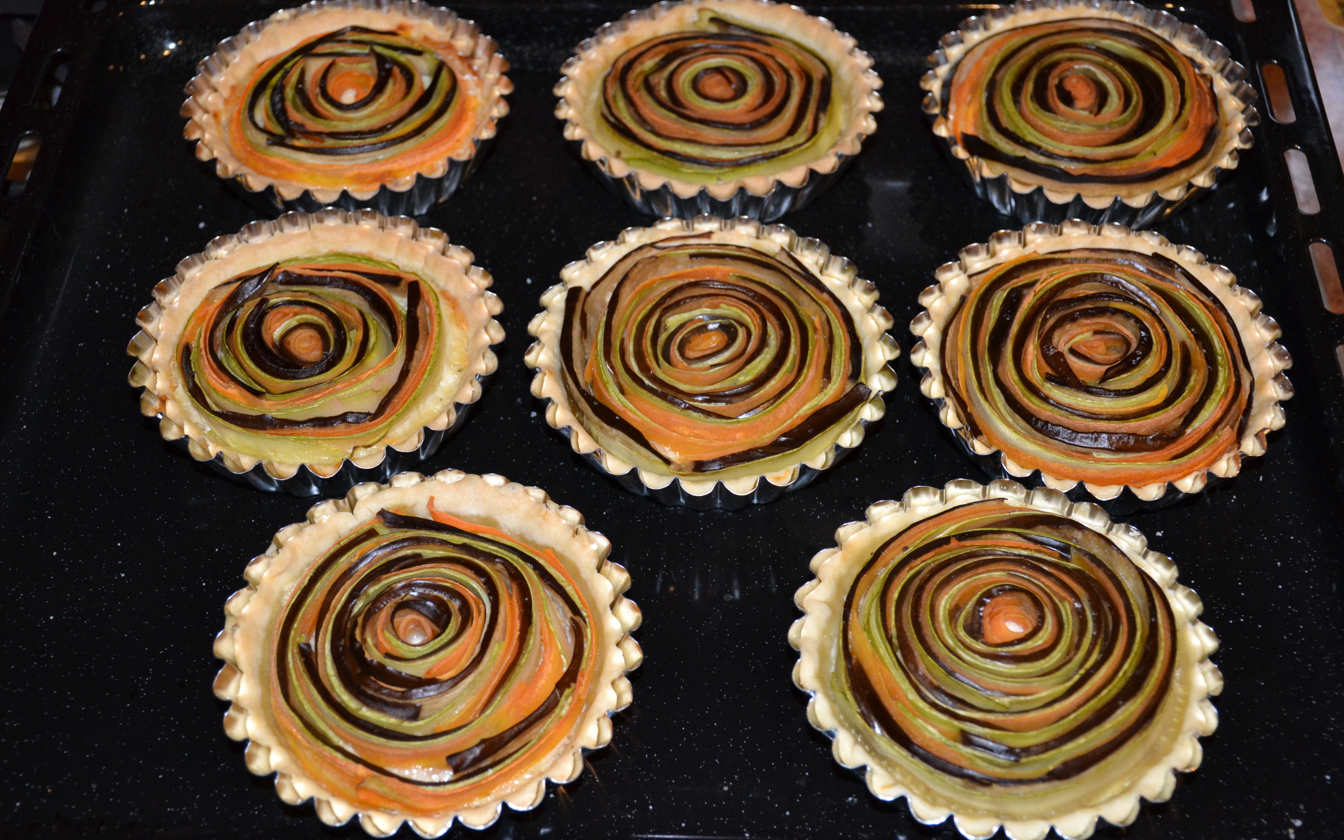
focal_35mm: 53
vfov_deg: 24.4
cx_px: 676
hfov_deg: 38.2
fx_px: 1941
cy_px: 427
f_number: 4.2
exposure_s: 1/60
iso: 1400
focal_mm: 34
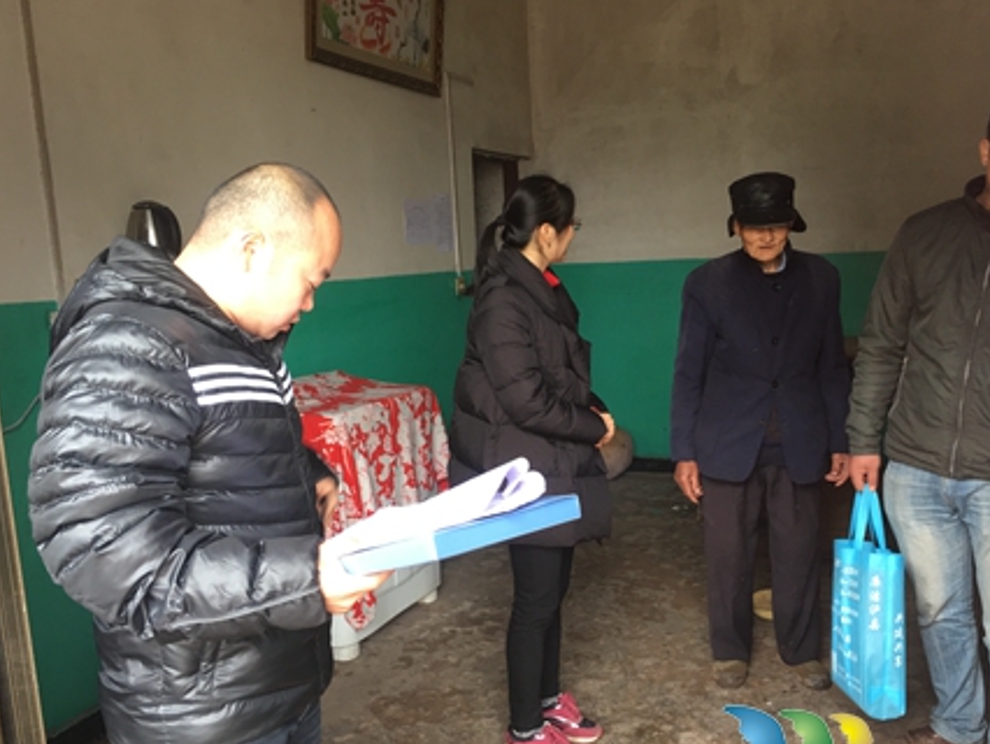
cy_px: 429
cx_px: 548
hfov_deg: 53.8
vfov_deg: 41.7
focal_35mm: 34
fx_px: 973
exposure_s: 1/17
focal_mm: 4.15
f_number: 2.2
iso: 32
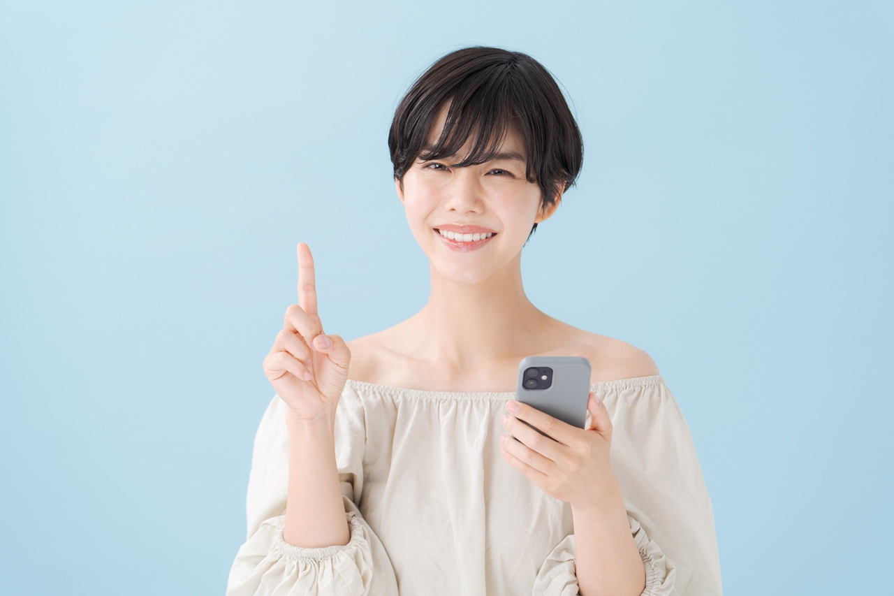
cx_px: 447
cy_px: 298
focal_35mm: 144
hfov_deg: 14.3
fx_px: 3575
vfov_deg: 9.5
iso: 250
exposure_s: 1/160
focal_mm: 144
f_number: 4.5
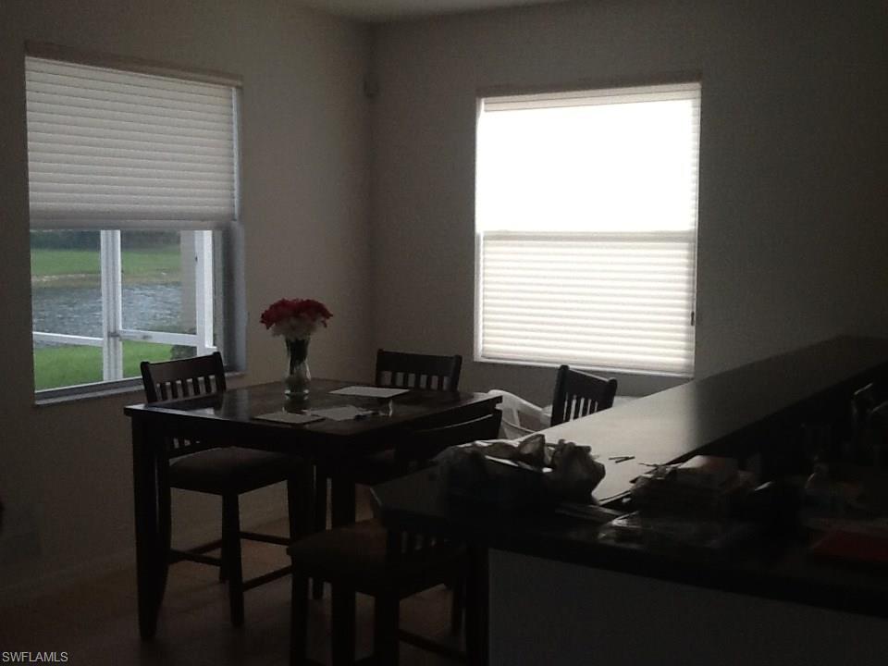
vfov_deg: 32.9
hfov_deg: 42.9
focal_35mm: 44
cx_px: 444
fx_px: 1129
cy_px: 333
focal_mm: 2.03
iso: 64
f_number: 2.4
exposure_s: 1/120
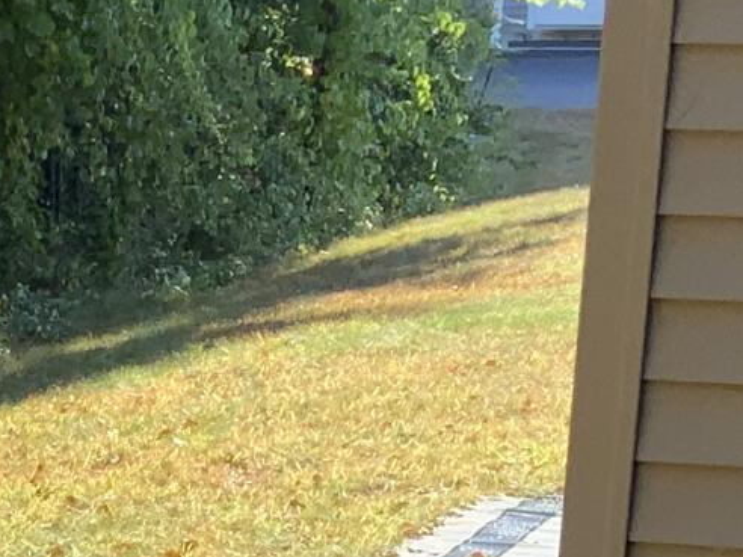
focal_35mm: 177
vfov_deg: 8.1
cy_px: 962
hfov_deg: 10.8
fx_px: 3799
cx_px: -310
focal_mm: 3
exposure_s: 1/355
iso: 16
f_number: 1.8
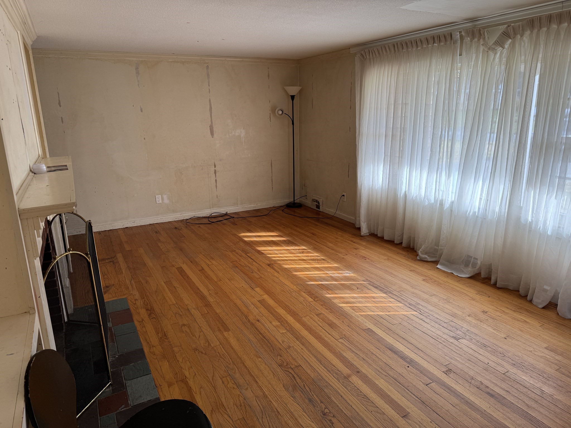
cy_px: 214
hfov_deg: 71.6
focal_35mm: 24
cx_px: 286
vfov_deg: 56.8
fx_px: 396
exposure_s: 1/131
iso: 80
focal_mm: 6.76
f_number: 1.78
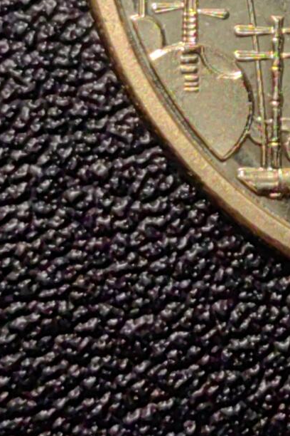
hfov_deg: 6.5
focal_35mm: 208
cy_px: -100
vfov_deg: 9.7
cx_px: 476
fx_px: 2513
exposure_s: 1/164
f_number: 2
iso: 50
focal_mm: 5.75
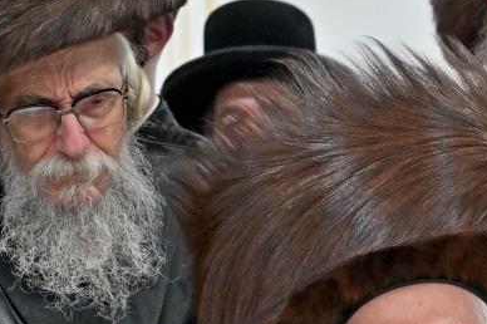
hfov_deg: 9.9
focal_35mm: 206
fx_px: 2784
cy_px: 403
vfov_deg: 6.6
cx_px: 493
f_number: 4
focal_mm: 52
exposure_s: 1/160
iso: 1000
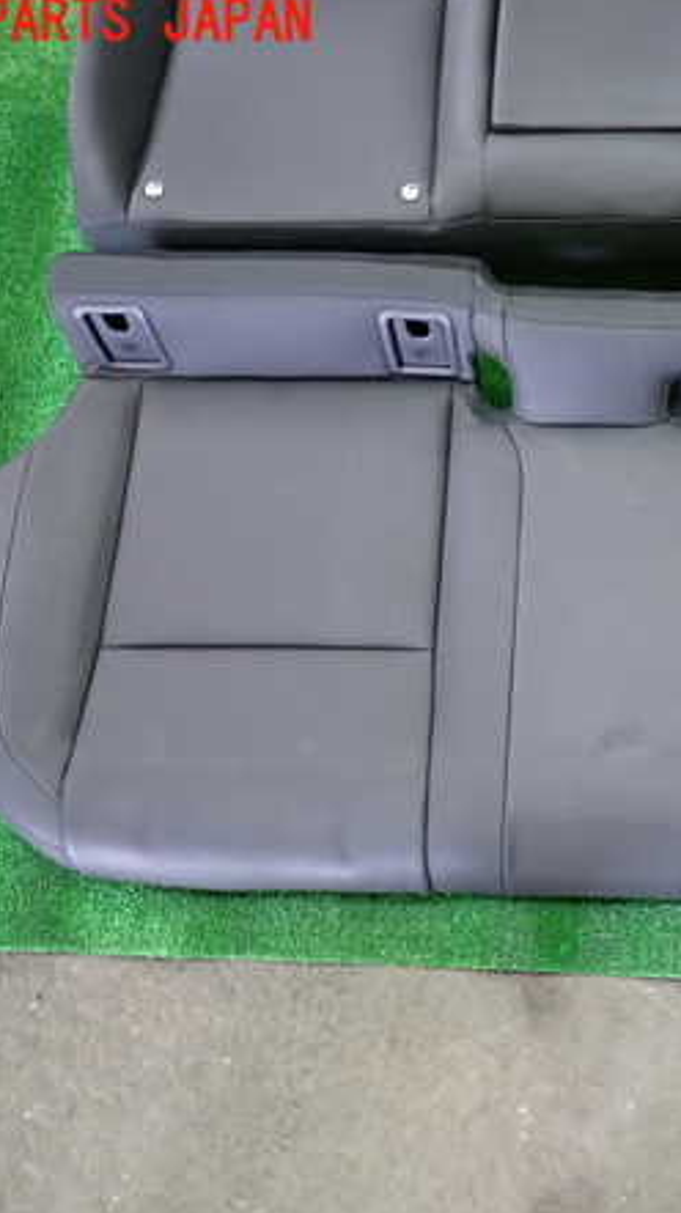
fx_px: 1190
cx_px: 637
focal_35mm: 37
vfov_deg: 54.0
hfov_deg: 30.3
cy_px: 606
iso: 320
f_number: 2
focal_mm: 4.5
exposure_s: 1/30
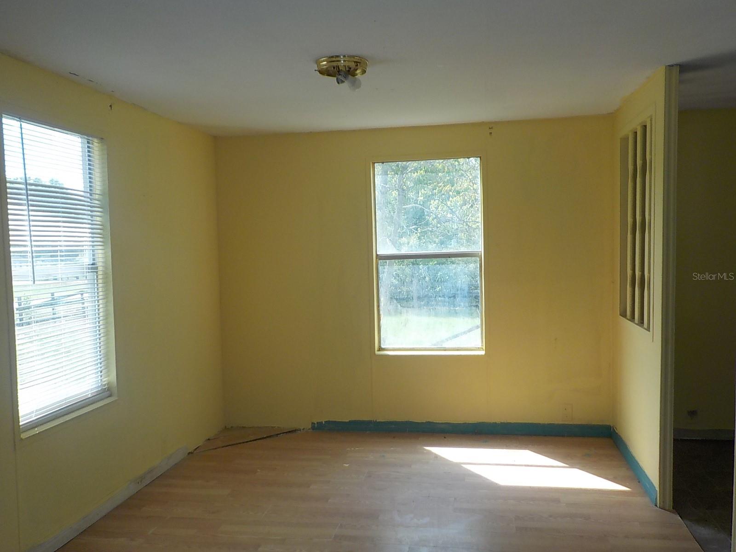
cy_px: 276
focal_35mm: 30
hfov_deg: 60.0
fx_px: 638
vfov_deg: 46.8
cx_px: 368
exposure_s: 1/320
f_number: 3.3
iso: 125
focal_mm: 4.1
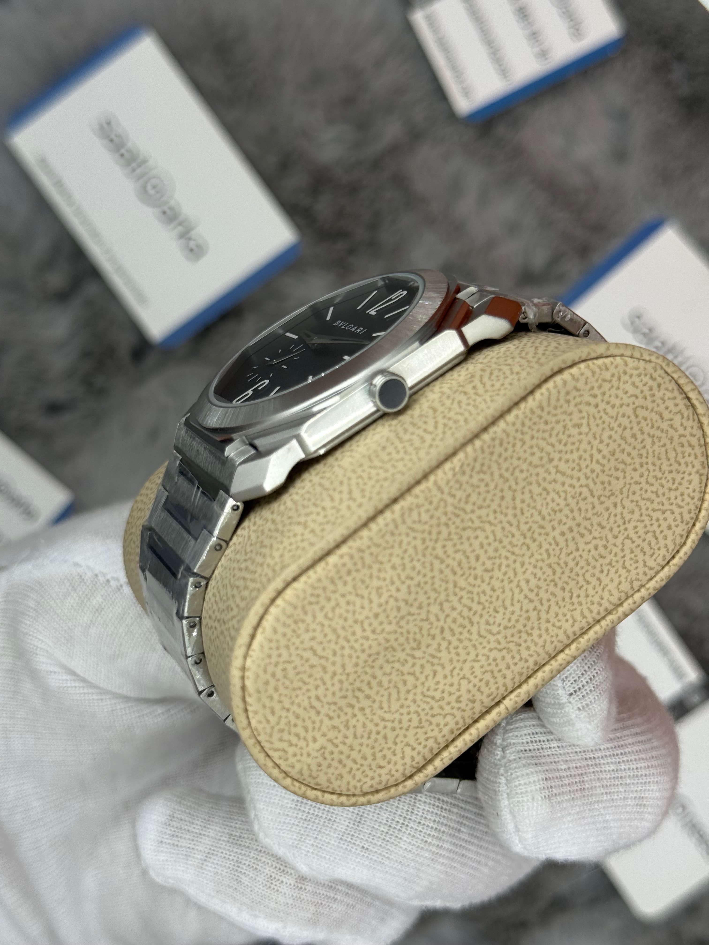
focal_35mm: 48
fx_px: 1311
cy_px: 472
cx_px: 354
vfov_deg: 39.7
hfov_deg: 30.3
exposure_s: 1/928
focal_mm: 6.76
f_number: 1.78
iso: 64
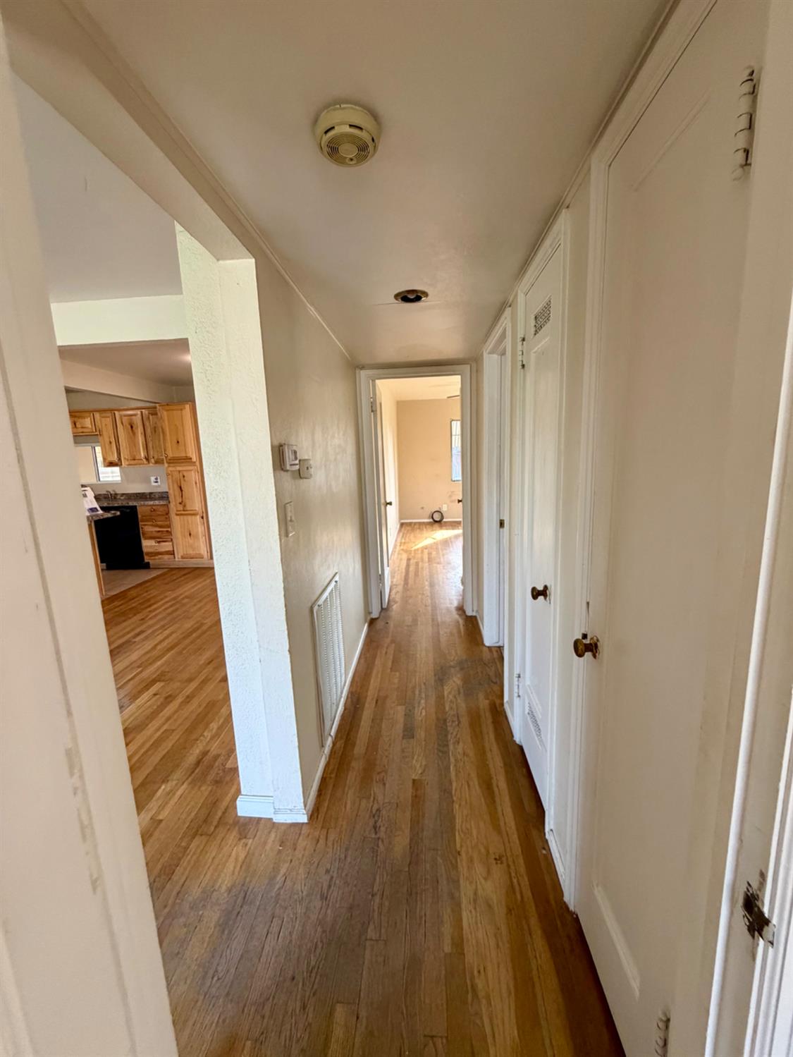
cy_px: 528
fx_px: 427
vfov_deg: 102.0
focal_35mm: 14
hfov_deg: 85.7
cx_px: 396
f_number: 2.2
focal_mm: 2.22
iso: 250
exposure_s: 1/121
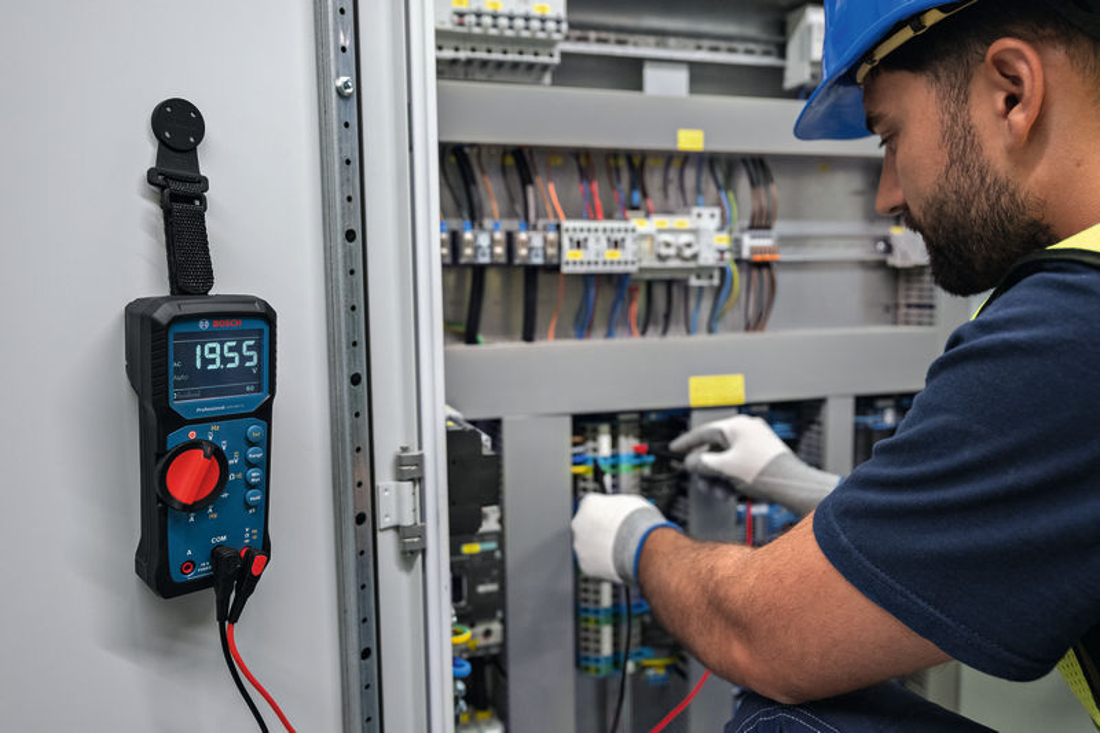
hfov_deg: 62.8
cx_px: 550
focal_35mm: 30
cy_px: 366
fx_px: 901
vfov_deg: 44.3
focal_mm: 29.5
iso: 2000
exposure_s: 1/125
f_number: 4
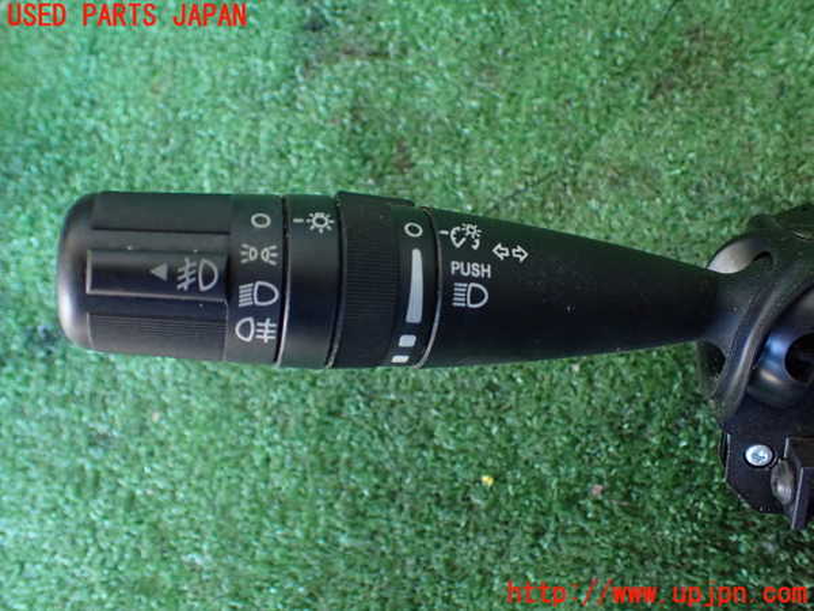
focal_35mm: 30
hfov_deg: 60.0
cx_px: 407
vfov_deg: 46.8
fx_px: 705
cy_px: 306
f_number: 2.3
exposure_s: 1/80
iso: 800
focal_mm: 5.4
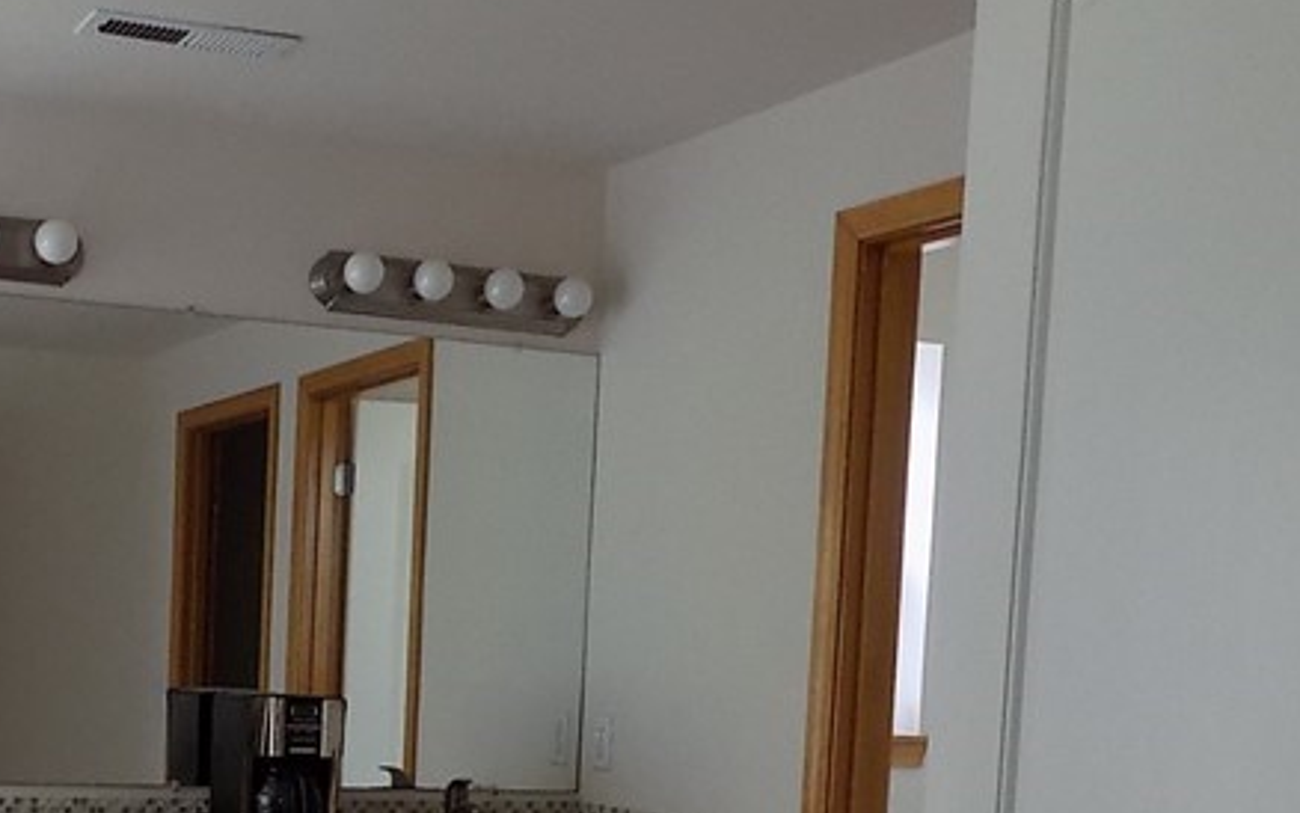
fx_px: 2020
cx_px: 237
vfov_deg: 21.6
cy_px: 884
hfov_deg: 34.4
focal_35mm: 57
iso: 200
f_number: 3.1
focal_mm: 4
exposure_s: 1/30
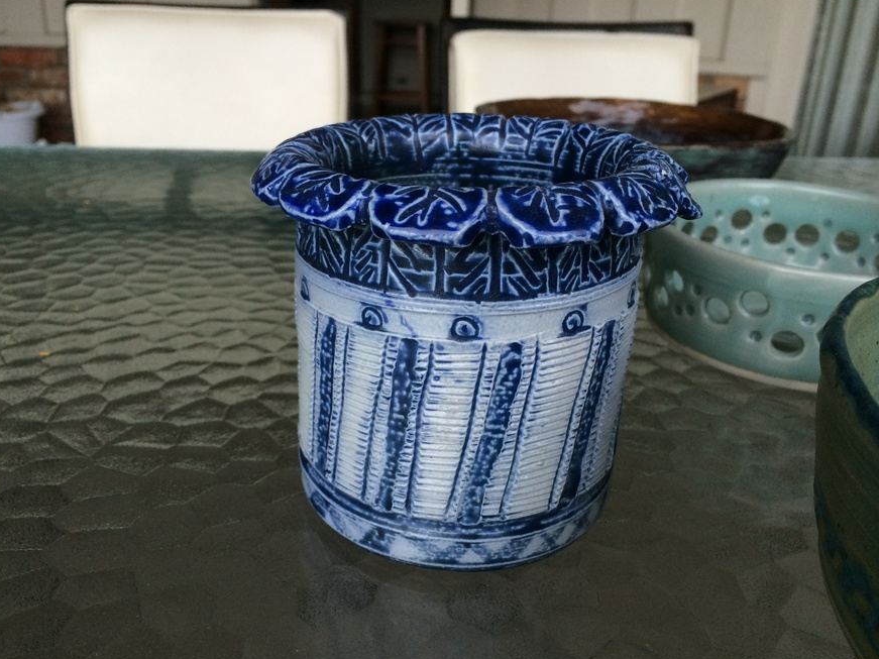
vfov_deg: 45.4
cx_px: 429
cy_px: 334
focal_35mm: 31
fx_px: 787
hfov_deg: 58.4
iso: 40
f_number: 2.2
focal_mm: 4.12
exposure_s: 1/30
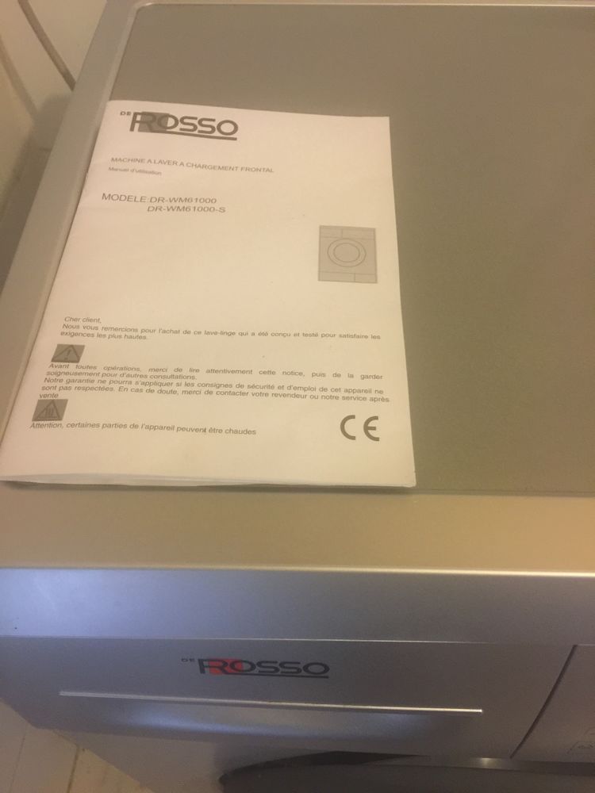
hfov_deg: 48.2
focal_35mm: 29
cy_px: 396
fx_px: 665
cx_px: 298
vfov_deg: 61.7
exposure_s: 1/10
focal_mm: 4.15
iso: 125
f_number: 2.2
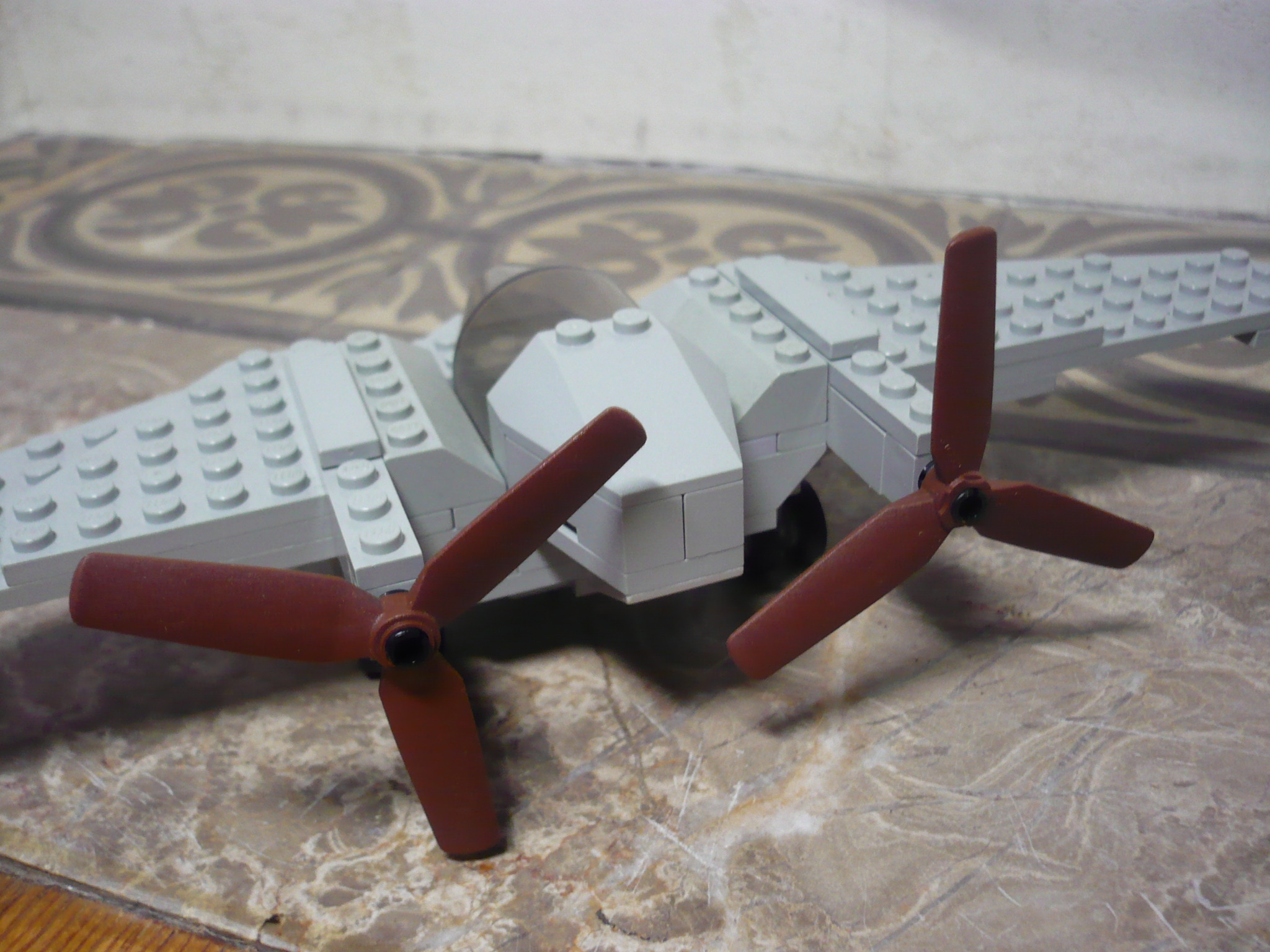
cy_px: 476
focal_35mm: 35
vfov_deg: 40.7
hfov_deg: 52.6
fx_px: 1284
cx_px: 635
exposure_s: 1/15
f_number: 2.8
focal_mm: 5.8
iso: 200
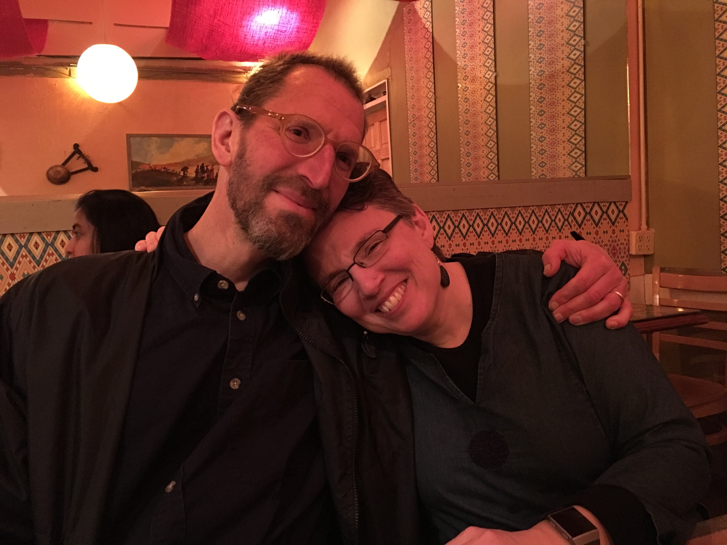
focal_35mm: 29
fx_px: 609
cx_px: 364
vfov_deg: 48.2
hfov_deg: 61.7
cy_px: 272
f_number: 2.2
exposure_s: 1/4
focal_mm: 4.15
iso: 320
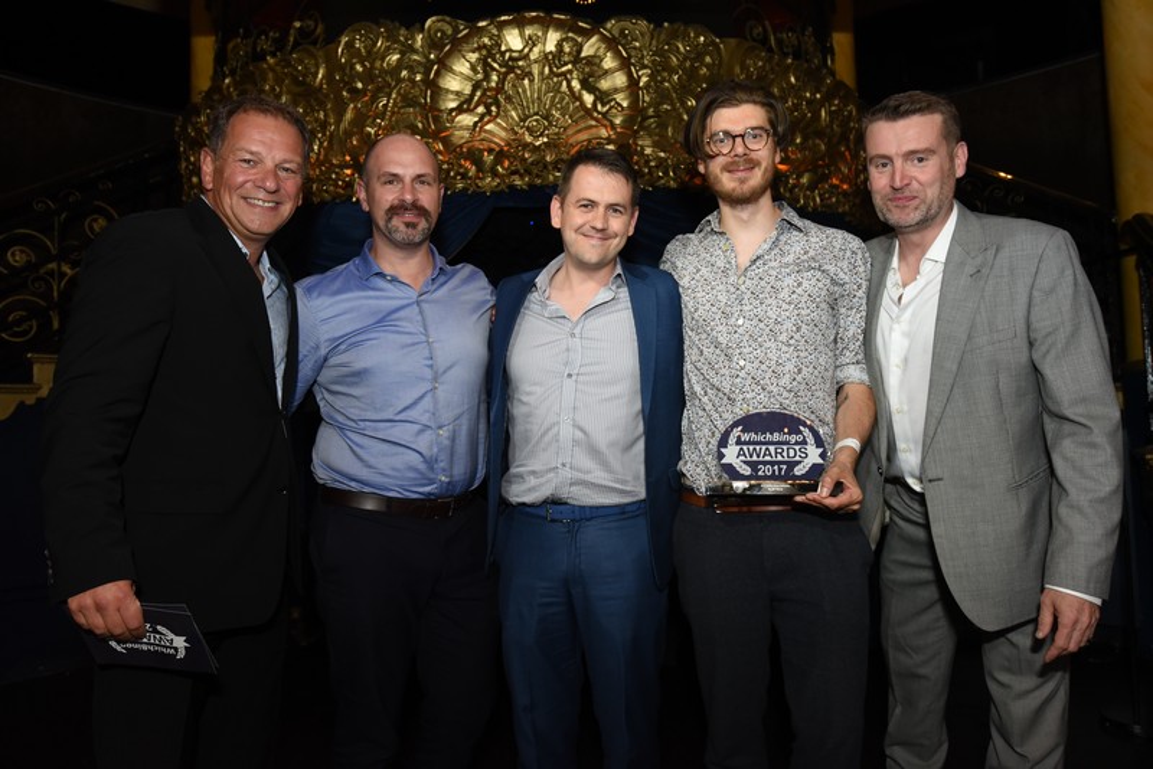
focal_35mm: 25
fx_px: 801
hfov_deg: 71.5
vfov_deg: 51.3
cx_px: 576
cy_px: 384
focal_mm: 25
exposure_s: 1/250
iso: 2000
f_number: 5
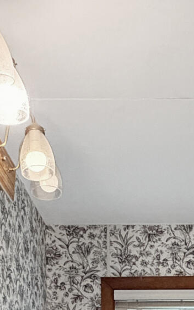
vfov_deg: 21.0
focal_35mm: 79
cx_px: 178
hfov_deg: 16.3
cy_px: 500
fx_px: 669
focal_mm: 2.22
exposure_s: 1/60
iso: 320
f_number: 2.2
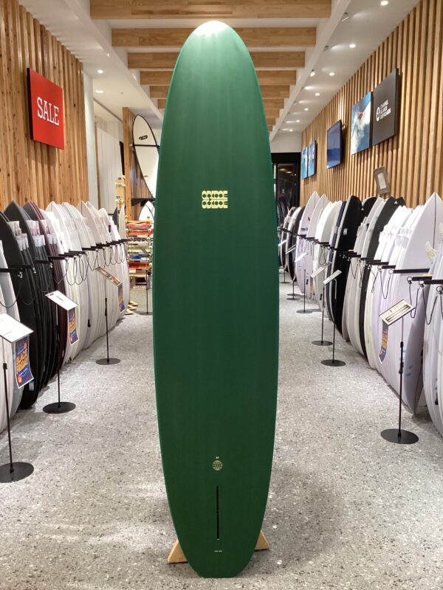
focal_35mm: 31
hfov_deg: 45.4
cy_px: 295
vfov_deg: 58.4
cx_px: 222
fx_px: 529
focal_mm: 3.3
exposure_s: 1/60
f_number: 2.4
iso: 320
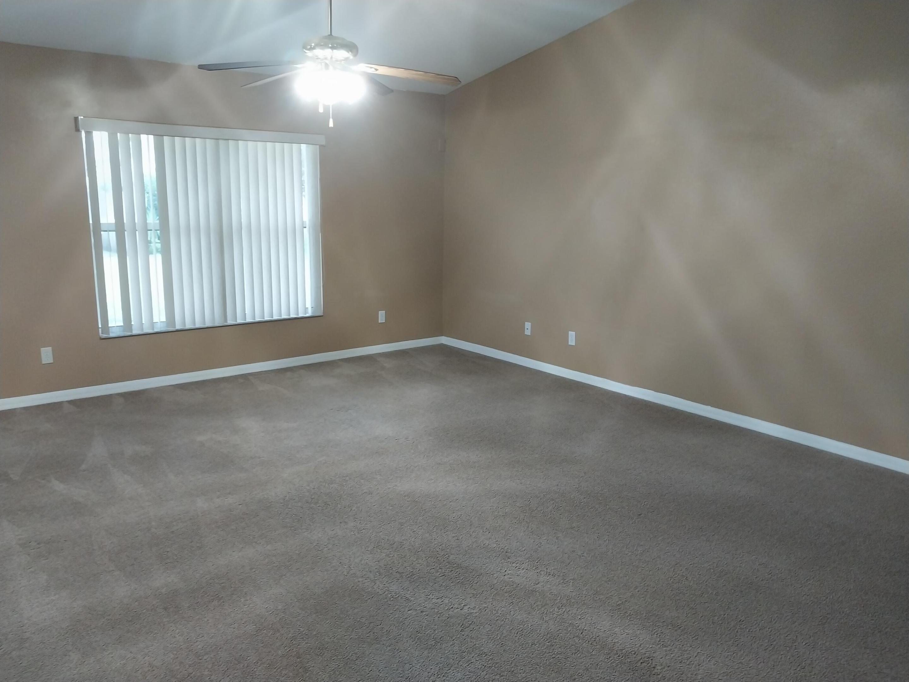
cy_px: 341
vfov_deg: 53.1
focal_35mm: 26
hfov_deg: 67.3
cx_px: 454
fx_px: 683
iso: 320
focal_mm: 4
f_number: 1.8
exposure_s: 1/60
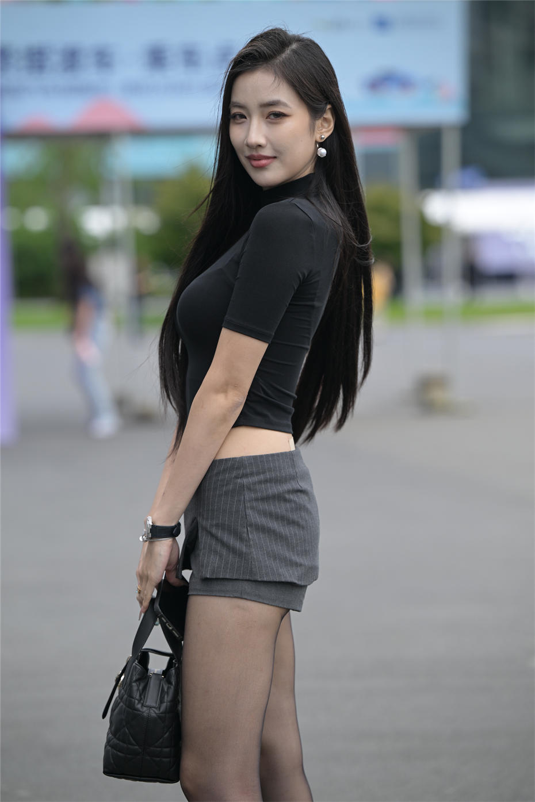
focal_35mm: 155
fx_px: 3455
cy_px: 401
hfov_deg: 8.9
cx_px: 268
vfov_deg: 13.2
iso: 320
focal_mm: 155
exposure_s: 1/500
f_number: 4
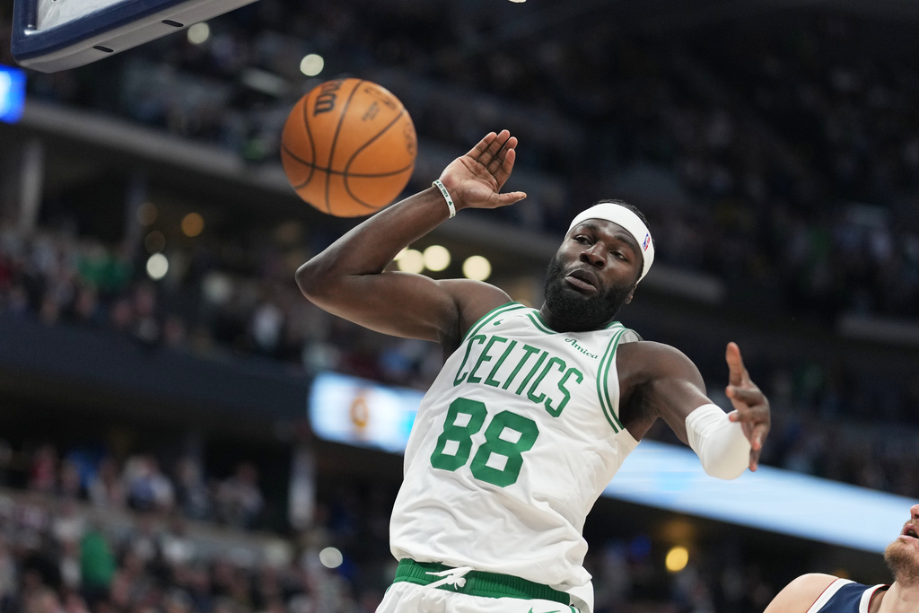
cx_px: 460
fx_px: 3242
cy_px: 306
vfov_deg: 10.8
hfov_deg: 16.1
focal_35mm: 127
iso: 1600
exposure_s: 1/3200
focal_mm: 85
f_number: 1.4
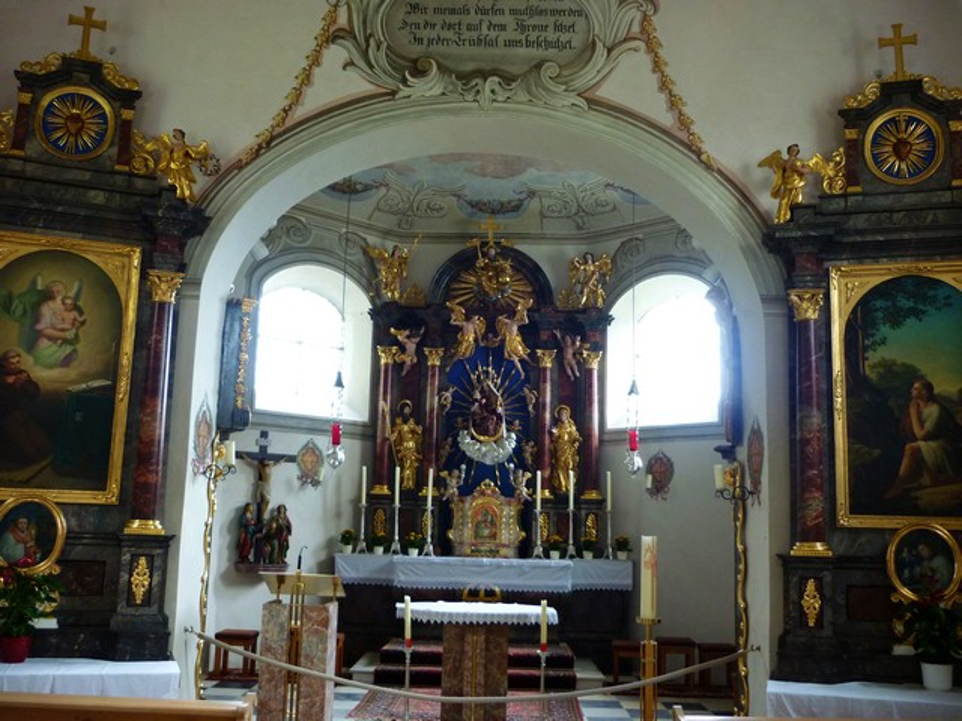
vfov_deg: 42.9
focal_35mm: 33
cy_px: 360
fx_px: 917
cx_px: 481
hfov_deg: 55.4
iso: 160
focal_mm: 5.5
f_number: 2.8
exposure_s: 1/30
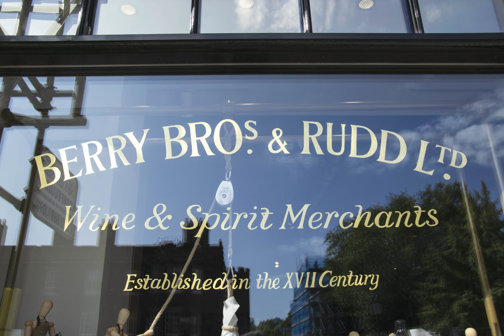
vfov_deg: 41.7
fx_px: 441
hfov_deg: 59.5
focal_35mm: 32
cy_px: 168
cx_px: 252
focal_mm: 21
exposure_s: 1/250
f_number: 8
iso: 200
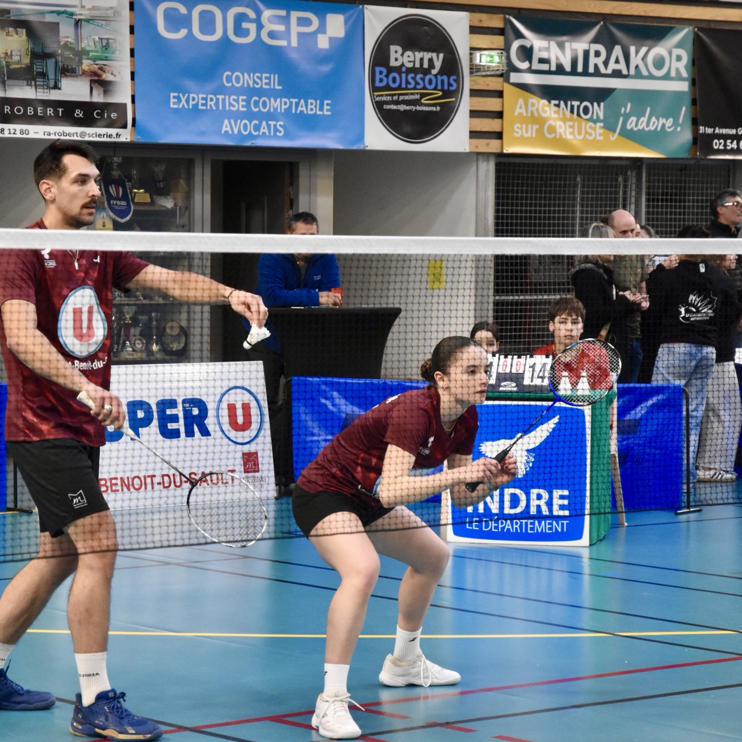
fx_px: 2886
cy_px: 372
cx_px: 311
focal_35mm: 119
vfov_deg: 14.7
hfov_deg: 14.6
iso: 3200
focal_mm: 62
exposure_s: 1/320
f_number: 5.3
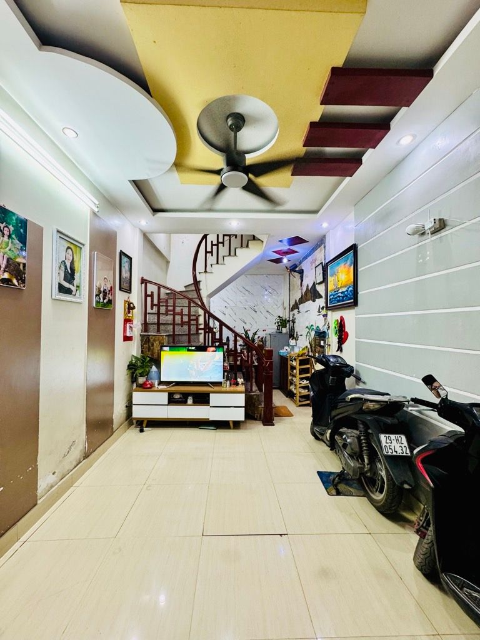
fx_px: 259
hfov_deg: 85.7
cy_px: 320
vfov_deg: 102.1
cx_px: 240
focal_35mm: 14
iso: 250
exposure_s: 1/50
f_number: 2.2
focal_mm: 2.22
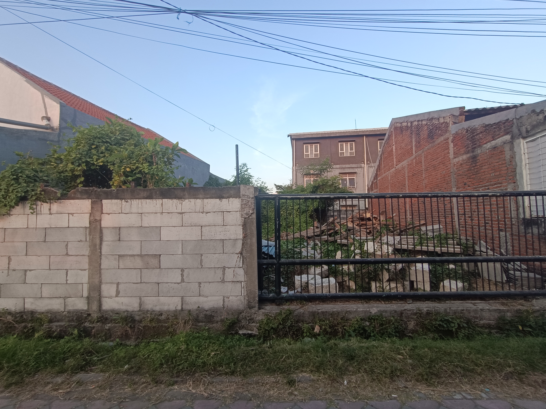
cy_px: 204
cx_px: 273
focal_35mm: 16
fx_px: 252
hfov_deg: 94.5
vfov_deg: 78.1
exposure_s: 1/137
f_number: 2.2
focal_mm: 1.66
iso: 50
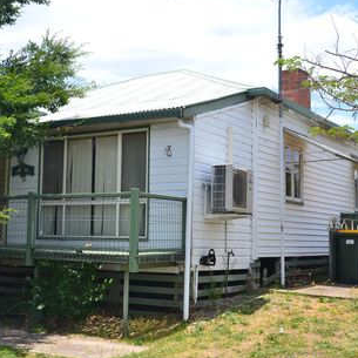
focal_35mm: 51
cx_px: 161
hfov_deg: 33.4
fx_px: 597
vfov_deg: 33.4
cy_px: 179
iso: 400
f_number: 11
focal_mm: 26
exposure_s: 1/400
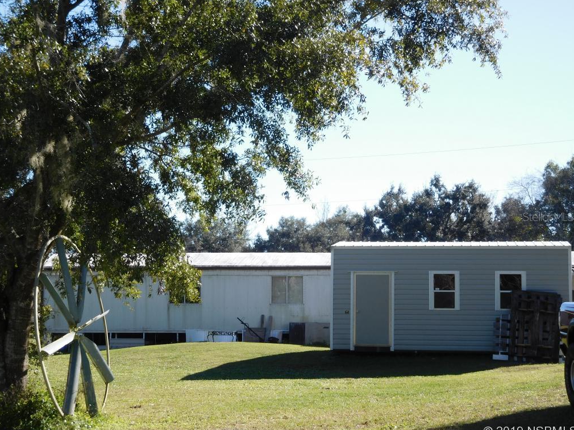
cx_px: 285
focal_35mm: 71
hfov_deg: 27.4
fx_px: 1177
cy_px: 216
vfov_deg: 20.7
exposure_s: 1/400
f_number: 4.5
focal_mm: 12.5
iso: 125
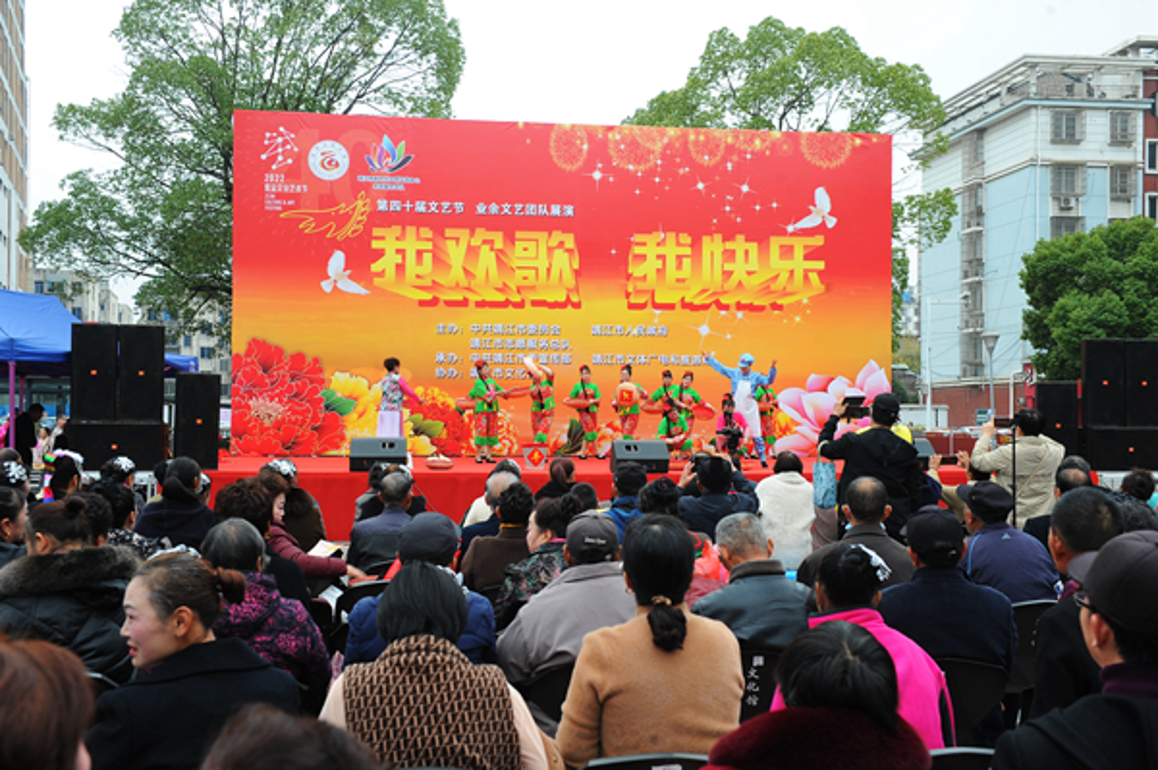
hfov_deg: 46.4
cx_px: 579
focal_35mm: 42
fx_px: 1350
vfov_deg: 31.8
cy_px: 385
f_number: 8
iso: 320
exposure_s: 1/125
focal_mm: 42
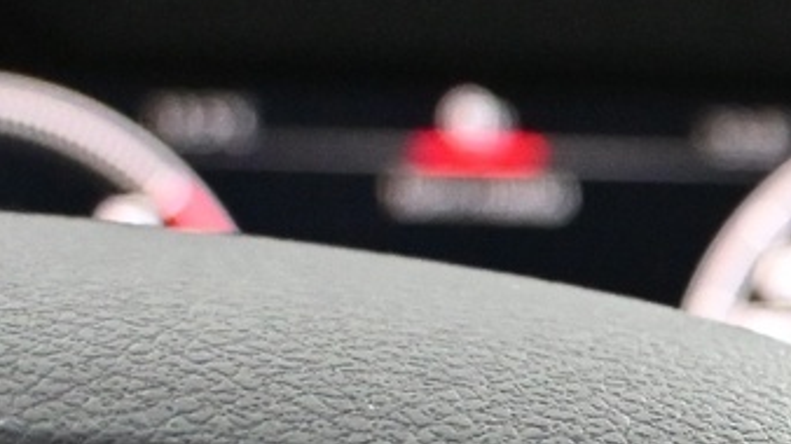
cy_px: 832
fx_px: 3796
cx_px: 1404
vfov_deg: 6.5
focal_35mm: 181
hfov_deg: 11.1
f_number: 4.2
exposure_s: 1/40
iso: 5600
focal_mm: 24
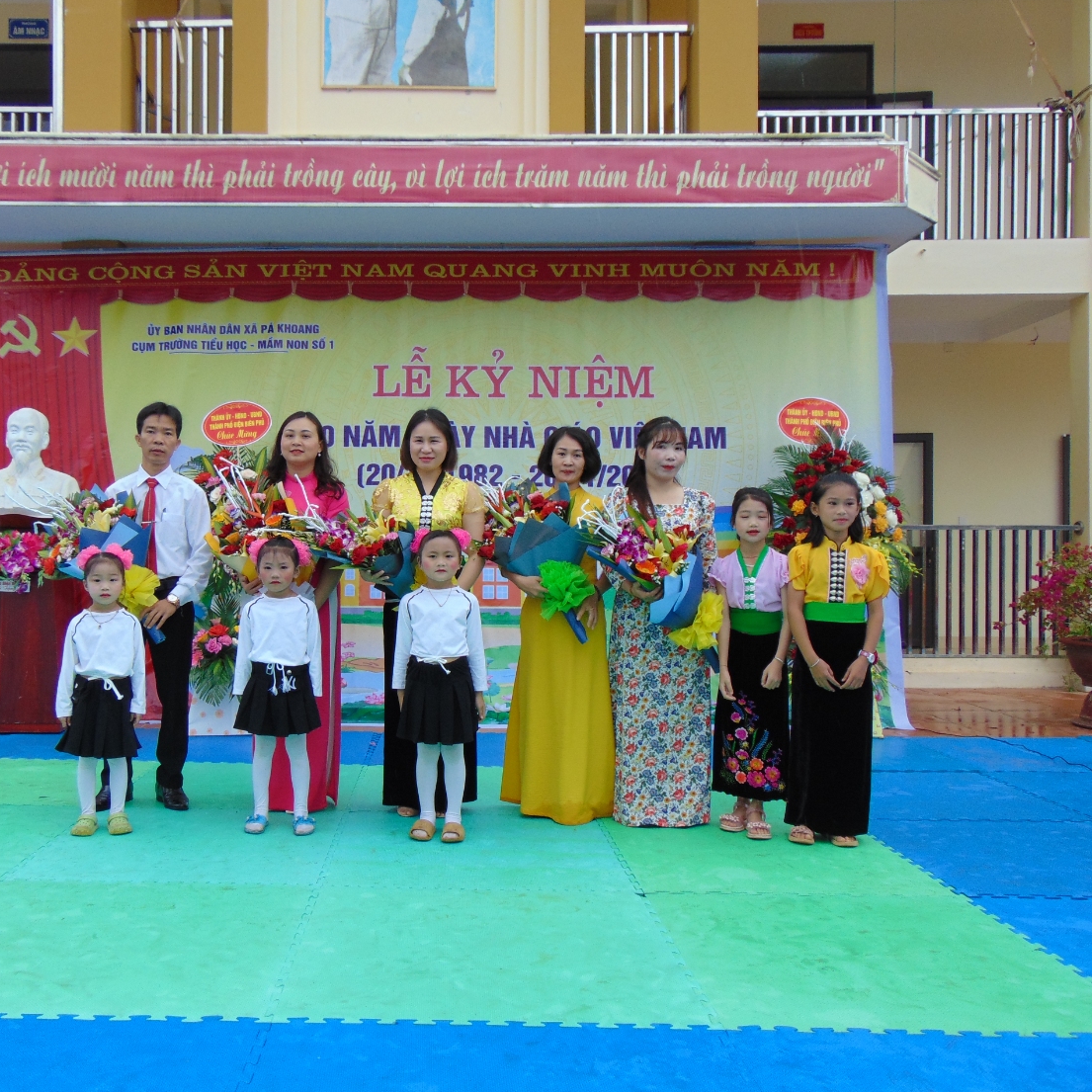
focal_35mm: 30
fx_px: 1071
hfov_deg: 53.5
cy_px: 551
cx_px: 420
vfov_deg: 54.0
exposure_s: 1/250
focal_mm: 4.5
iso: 80
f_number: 3
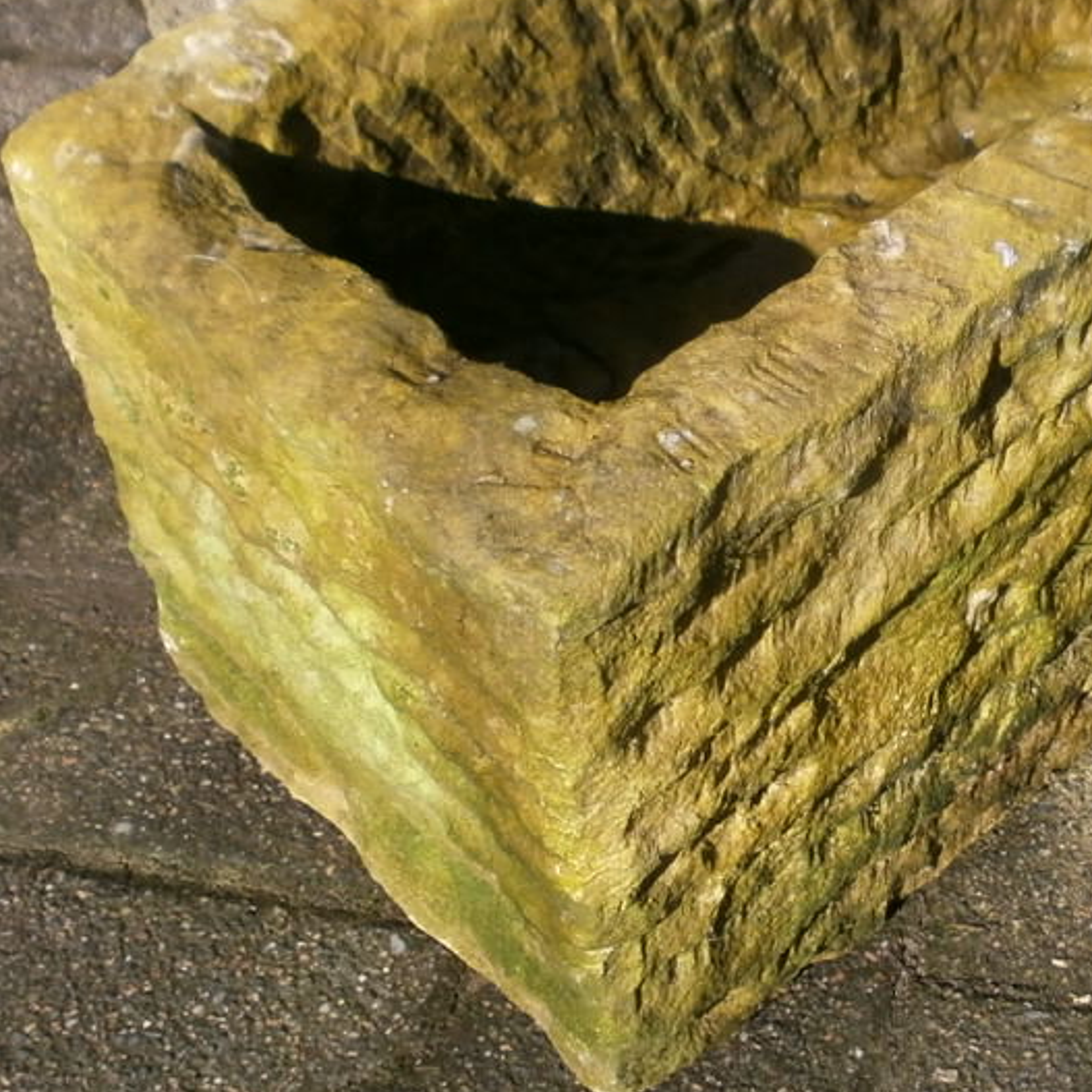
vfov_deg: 29.4
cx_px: 891
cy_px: 387
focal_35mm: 58
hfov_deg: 28.8
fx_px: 2070
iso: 100
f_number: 2.9
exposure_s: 1/1000
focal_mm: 4.8
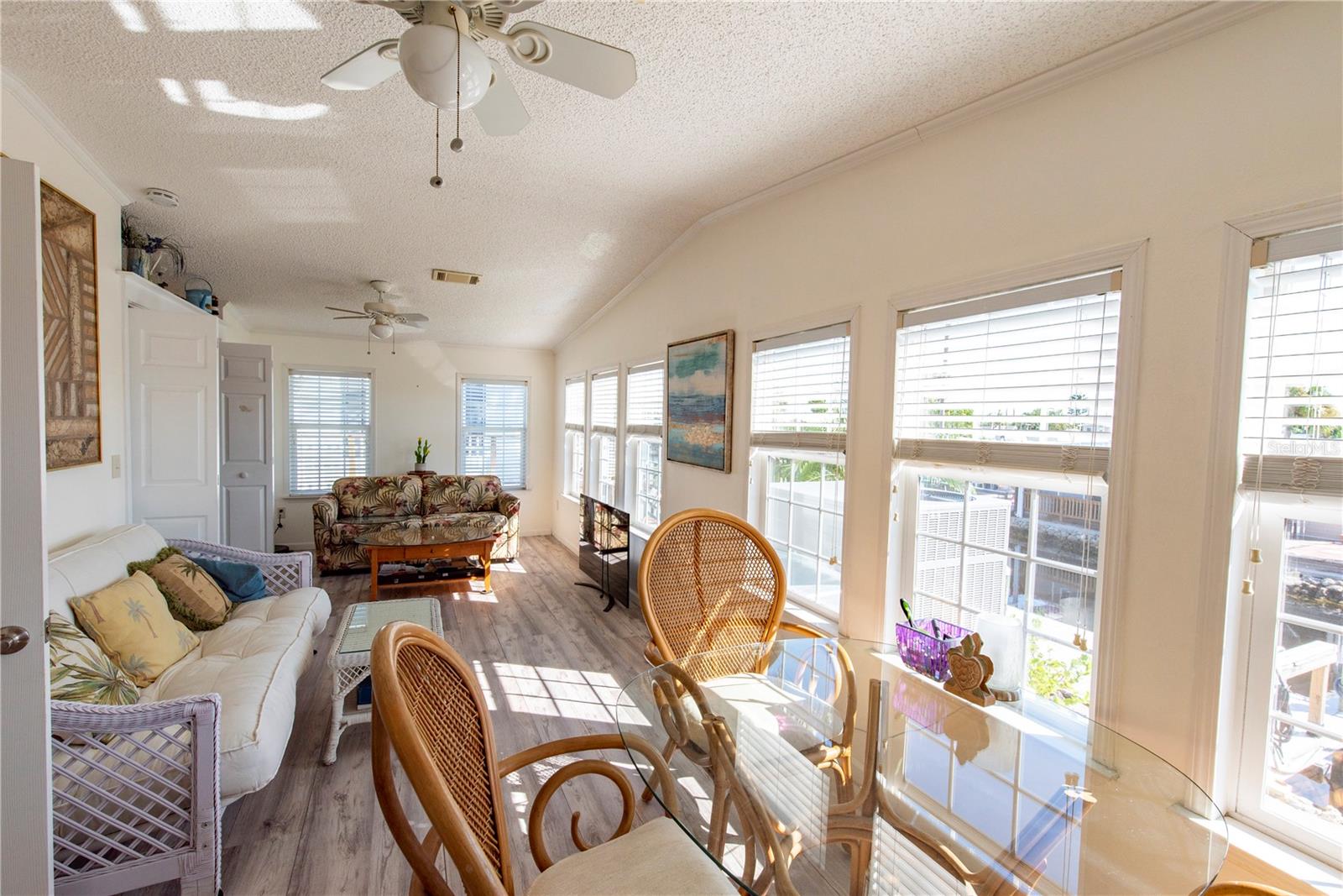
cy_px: 448
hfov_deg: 100.4
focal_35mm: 15
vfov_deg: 77.3
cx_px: 672
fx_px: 560
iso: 100
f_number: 9
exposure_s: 1/320
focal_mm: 15
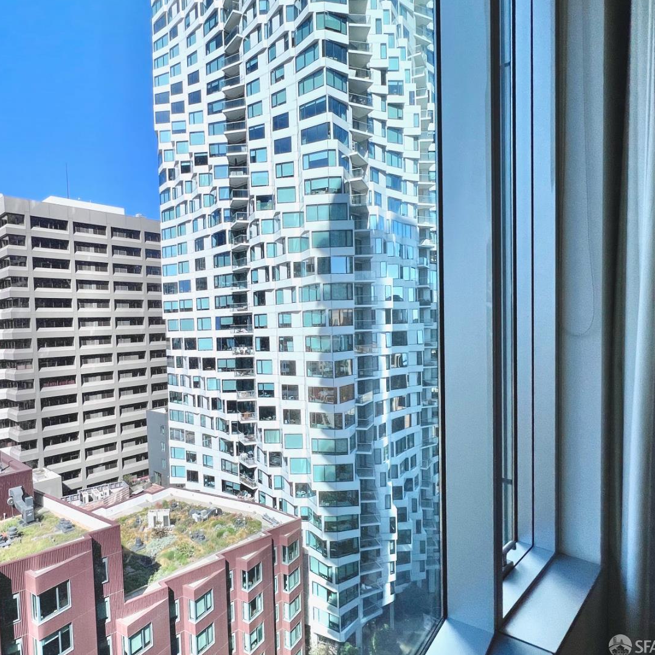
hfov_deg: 85.9
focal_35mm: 16
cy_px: 318
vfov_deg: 87.4
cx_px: 249
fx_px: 343
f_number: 1.8
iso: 32
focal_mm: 1.57
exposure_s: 1/1107
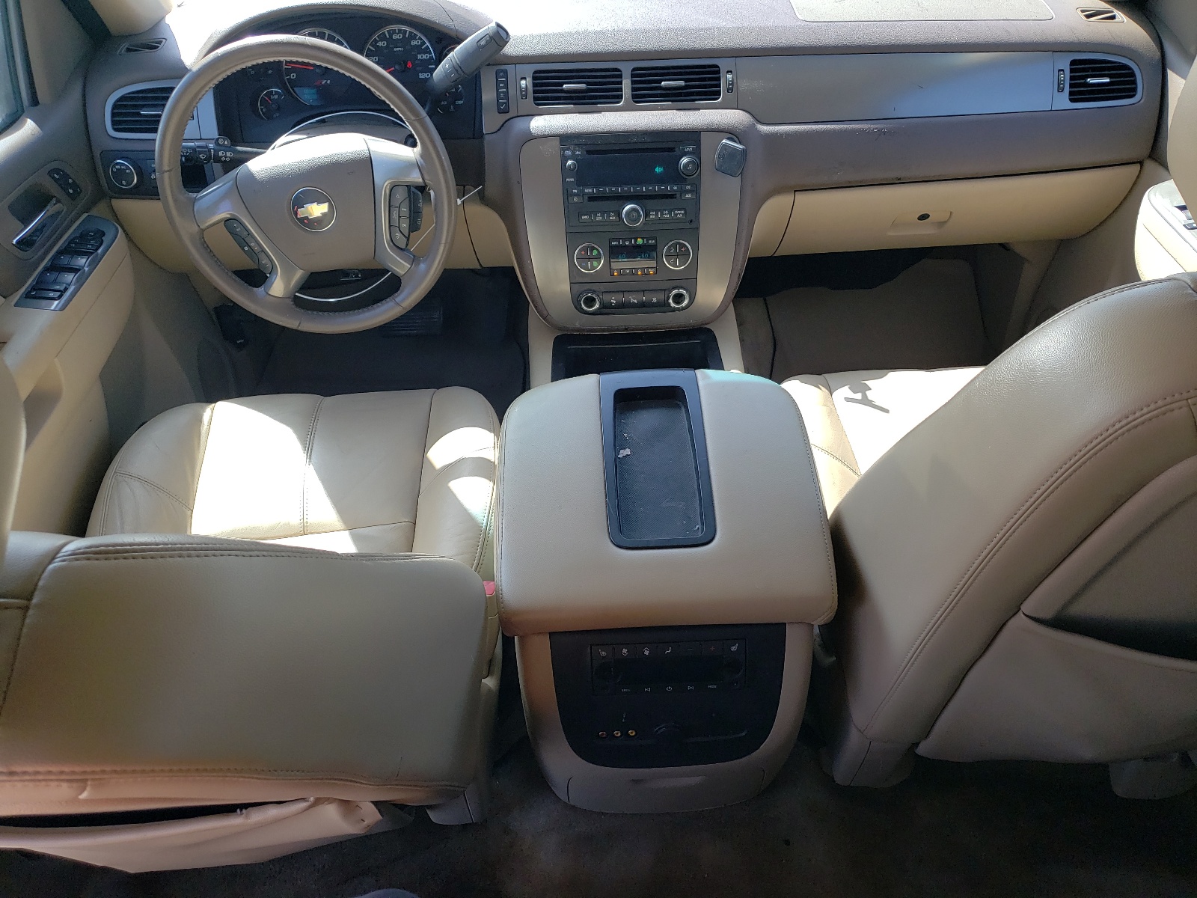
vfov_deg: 53.1
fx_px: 899
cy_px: 449
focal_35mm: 26
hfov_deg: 67.3
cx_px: 598
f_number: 1.5
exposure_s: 1/385
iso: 50
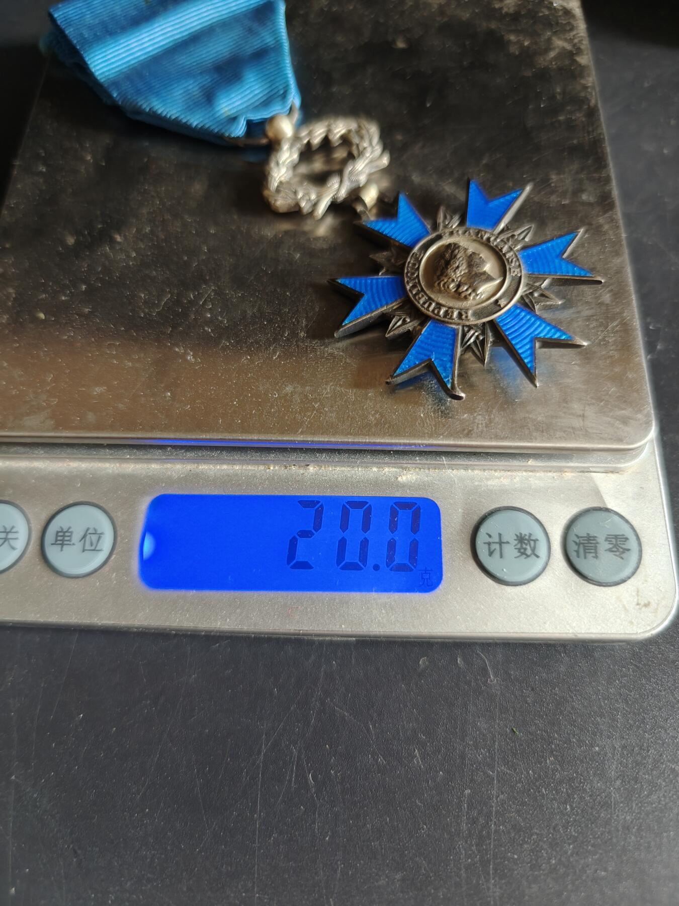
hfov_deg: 58.9
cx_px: 340
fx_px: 602
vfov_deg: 73.9
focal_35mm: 23
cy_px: 453
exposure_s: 1/100
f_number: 1.6
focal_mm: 6.06
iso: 640
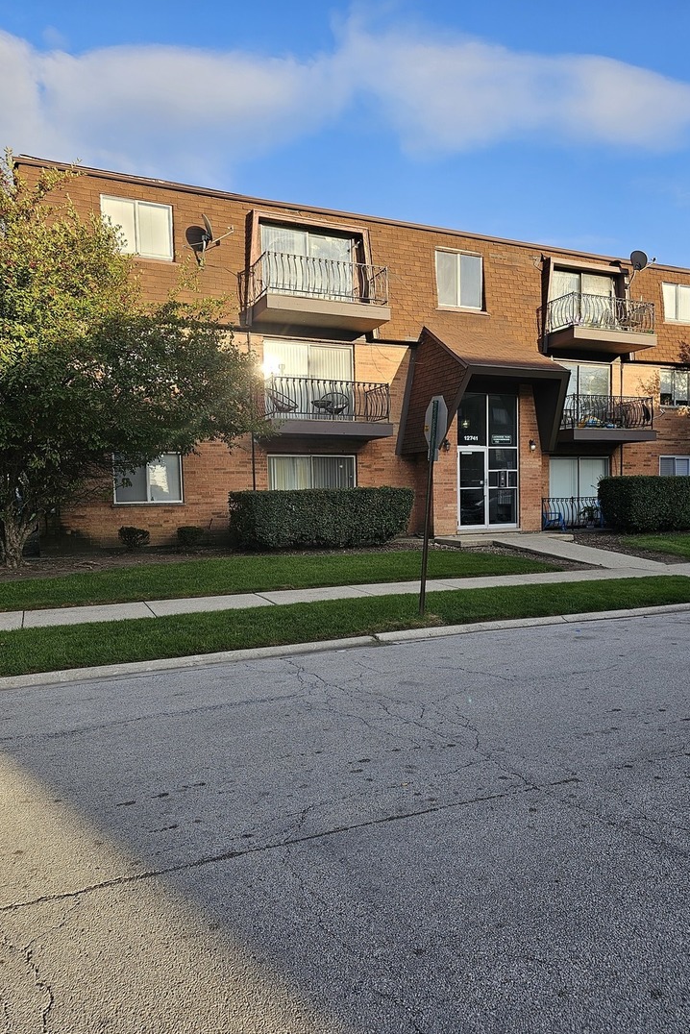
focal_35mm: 24
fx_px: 690
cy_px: 518
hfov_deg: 53.1
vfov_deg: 73.7
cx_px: 374
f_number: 1.7
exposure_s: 1/281
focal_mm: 6.3
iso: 10
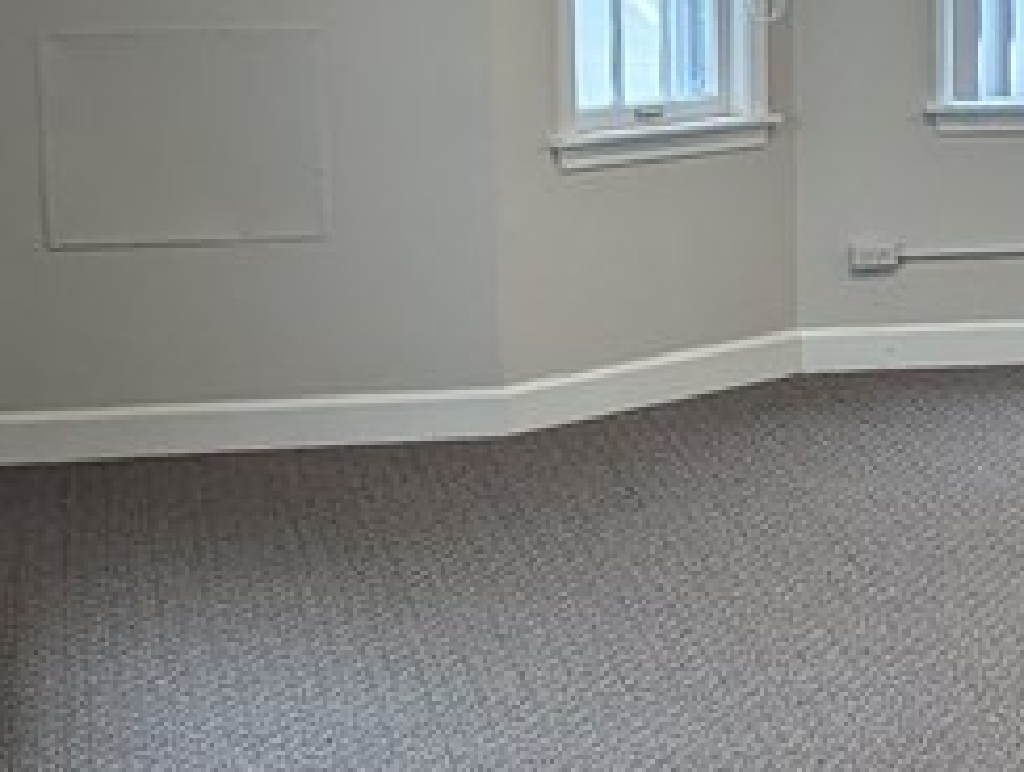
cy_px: 180
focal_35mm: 141
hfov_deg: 12.2
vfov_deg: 10.5
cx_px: 2136
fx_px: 4179
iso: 42
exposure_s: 1/123
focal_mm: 6.81
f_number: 1.85
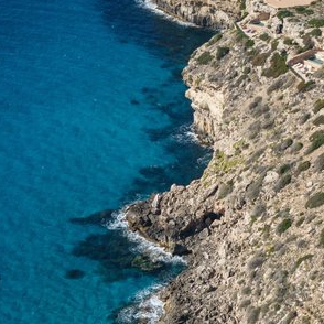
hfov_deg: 16.6
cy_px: 156
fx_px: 1101
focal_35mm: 104
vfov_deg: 16.7
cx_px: 251
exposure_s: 1/2000
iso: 200
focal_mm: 27.57
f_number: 6.3
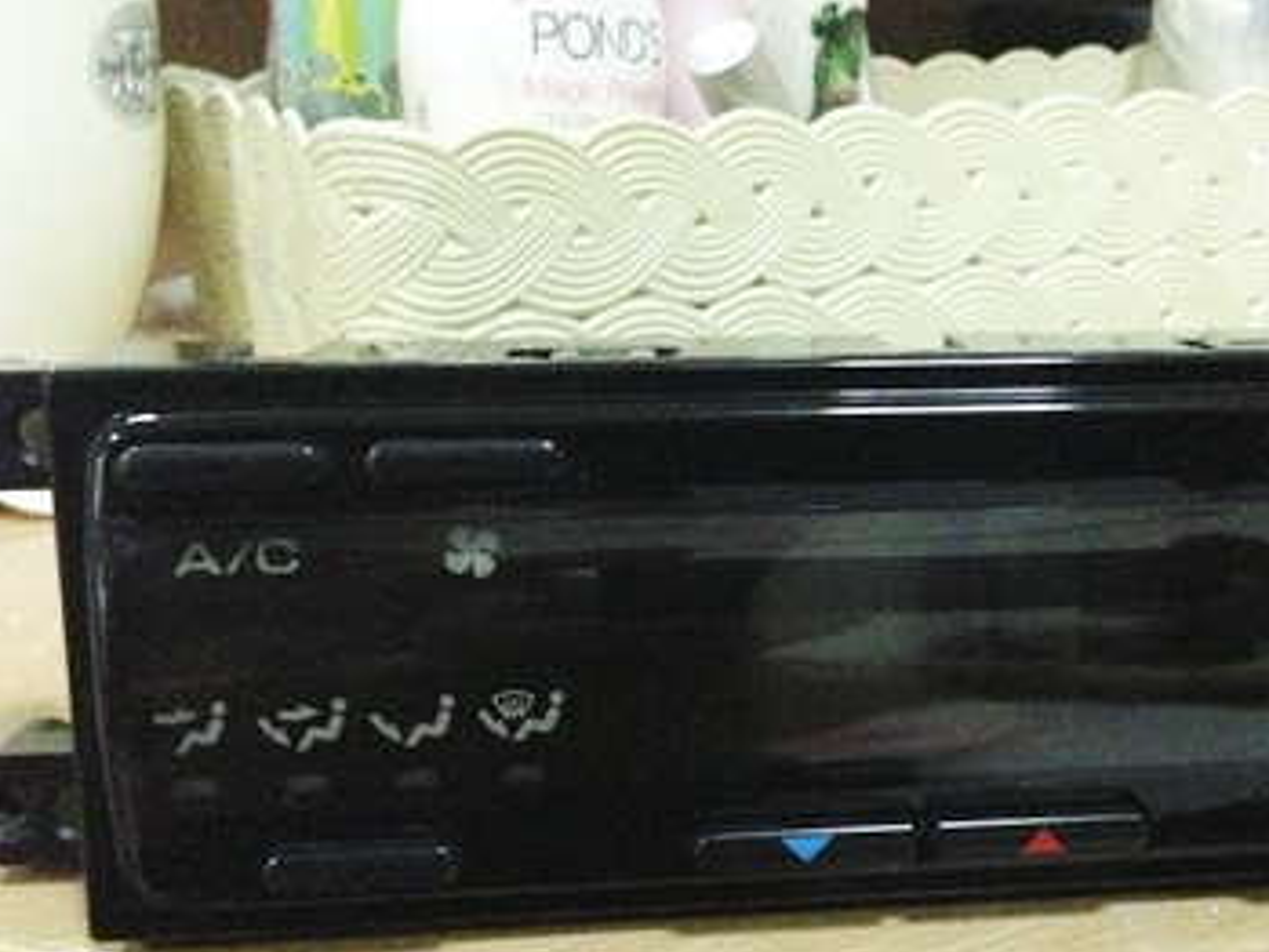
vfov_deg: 28.0
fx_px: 1907
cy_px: 543
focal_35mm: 52
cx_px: 880
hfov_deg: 36.3
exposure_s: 1/15
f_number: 2.4
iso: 800
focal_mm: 4.13
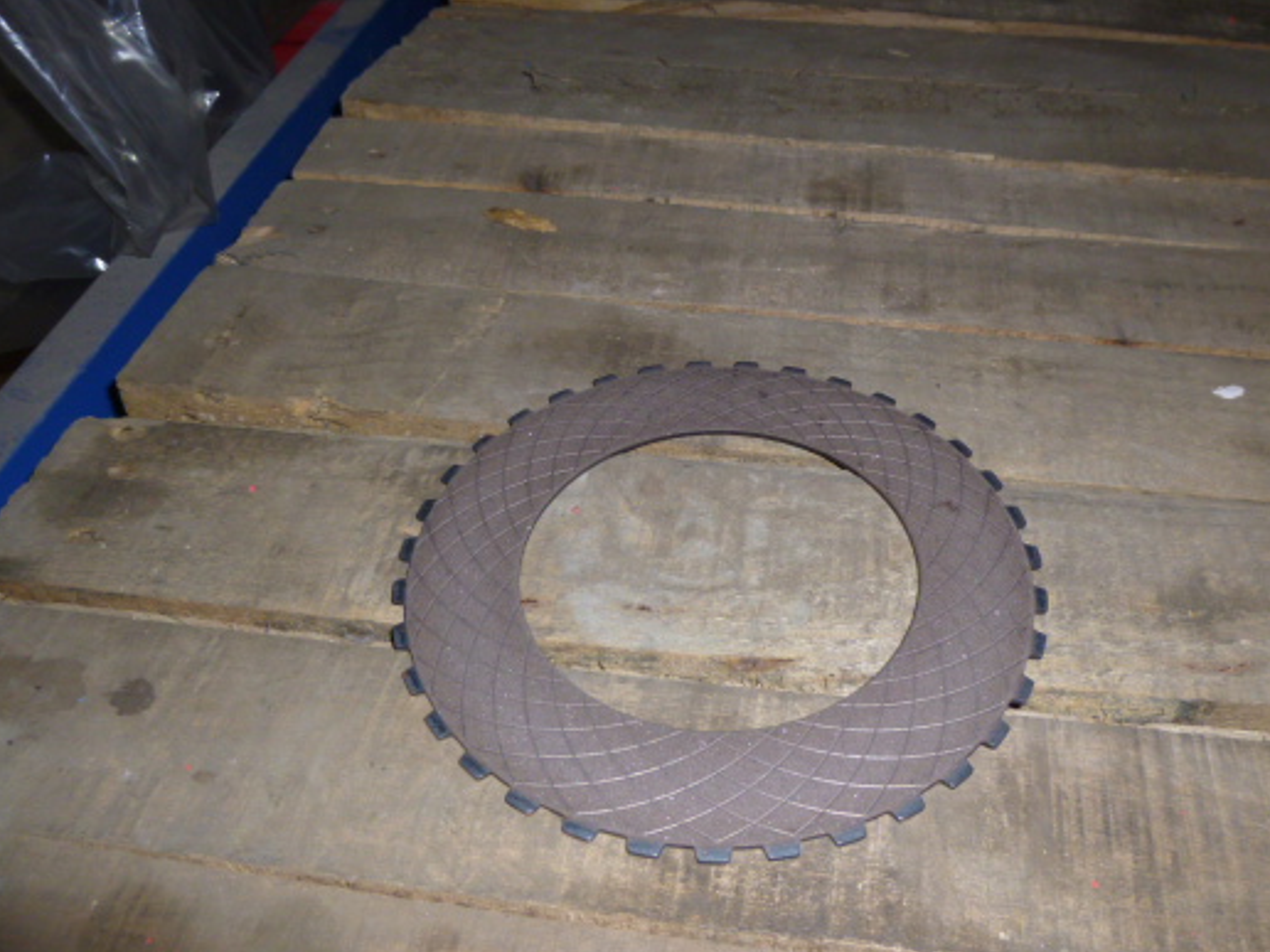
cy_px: 482
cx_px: 699
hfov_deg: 58.2
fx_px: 1137
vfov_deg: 45.4
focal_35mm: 31
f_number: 3.1
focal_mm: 4.5
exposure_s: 1/60
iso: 100
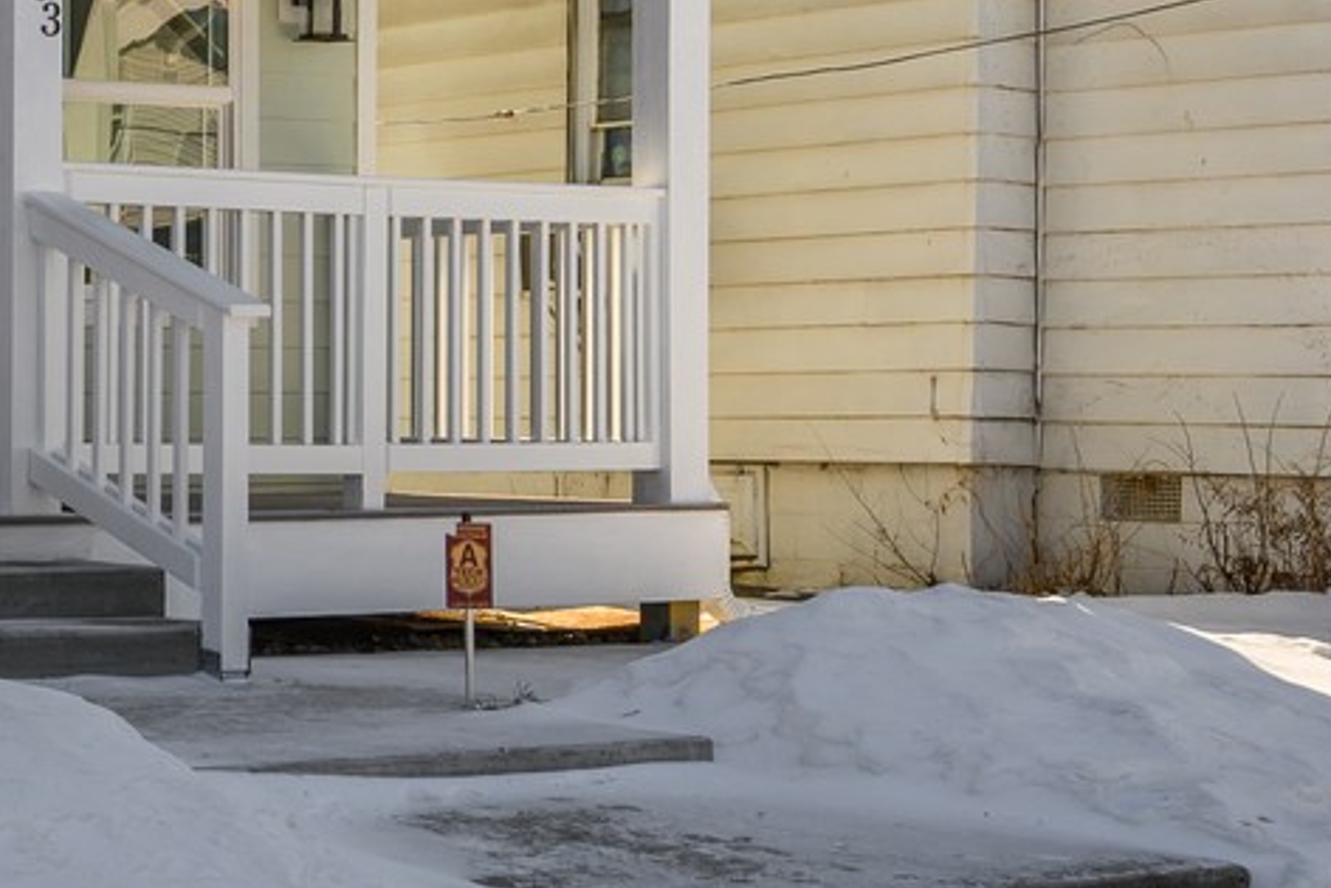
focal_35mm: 88
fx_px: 3254
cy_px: -240
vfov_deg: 14.9
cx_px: -369
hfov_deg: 21.1
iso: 200
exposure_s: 1/800
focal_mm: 26
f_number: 8
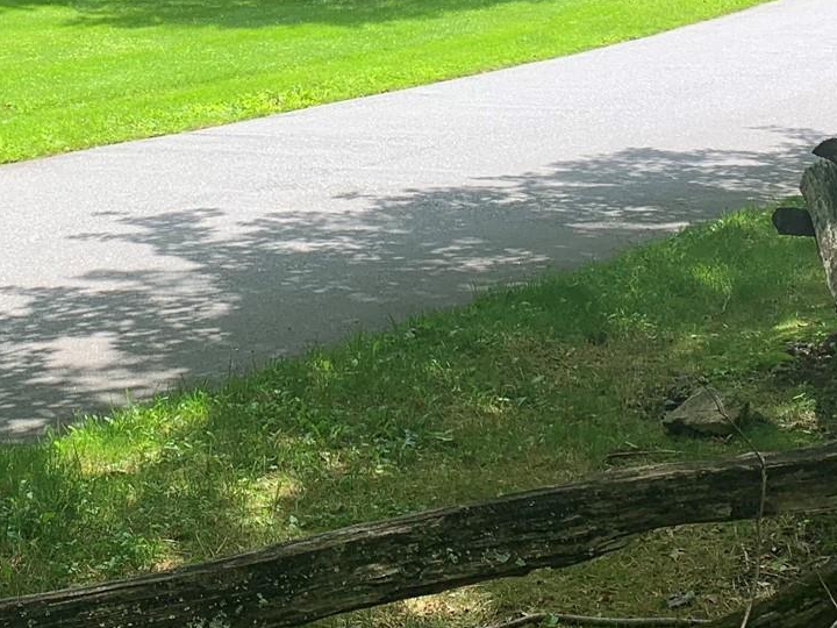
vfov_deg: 19.2
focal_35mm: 74
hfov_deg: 26.1
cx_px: 238
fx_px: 1789
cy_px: -41
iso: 25
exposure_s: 1/620
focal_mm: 4.25
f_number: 1.8
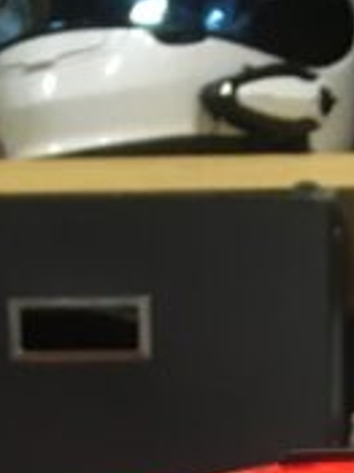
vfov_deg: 9.7
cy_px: 1284
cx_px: 278
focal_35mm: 170
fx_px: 2321
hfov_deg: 8.7
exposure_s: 1/30
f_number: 2.2
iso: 80
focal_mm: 4.15
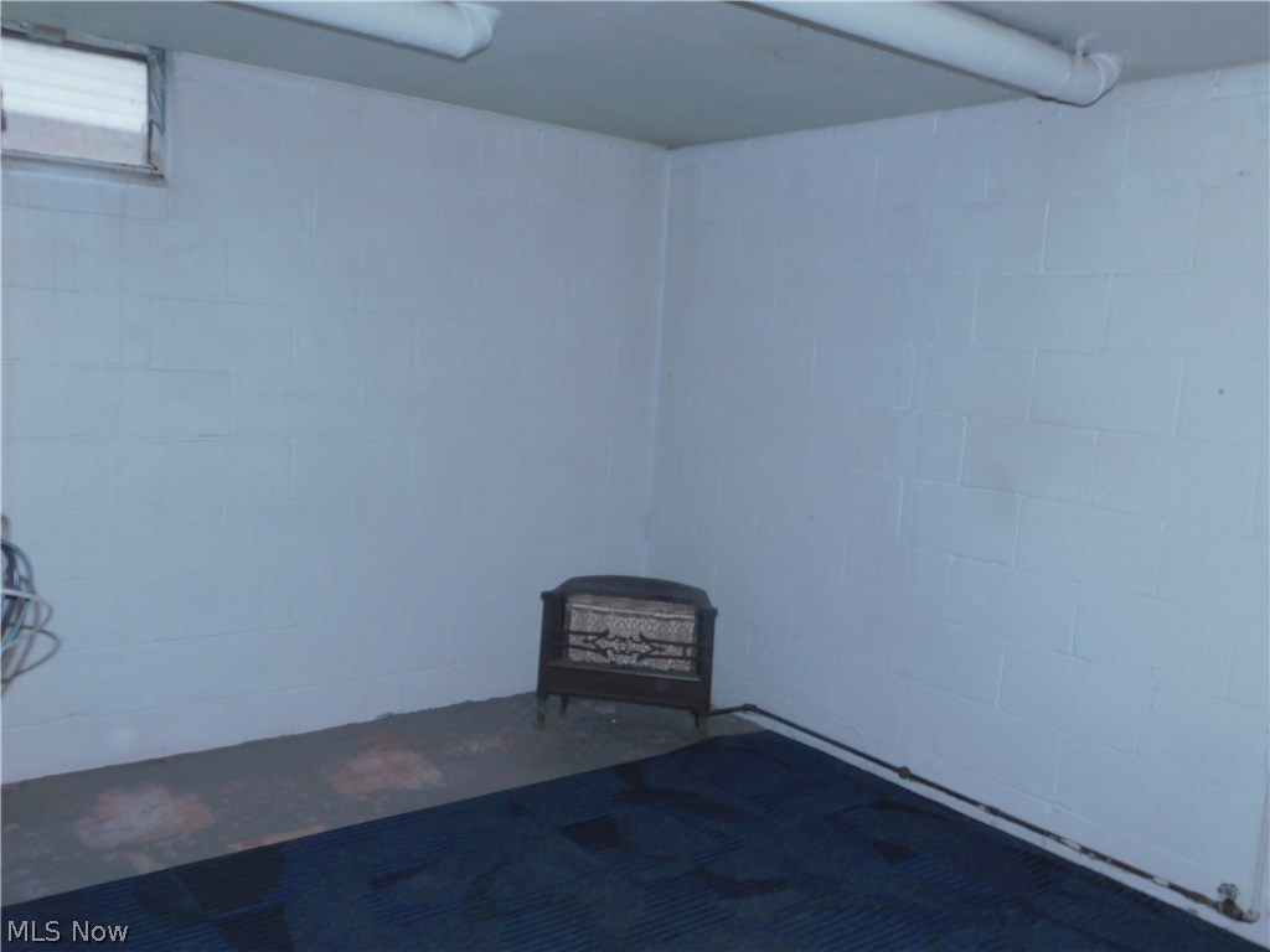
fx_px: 1101
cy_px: 476
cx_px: 635
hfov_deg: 60.0
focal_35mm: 30
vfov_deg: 46.8
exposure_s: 1/30
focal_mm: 5.3
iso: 200
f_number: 3.2
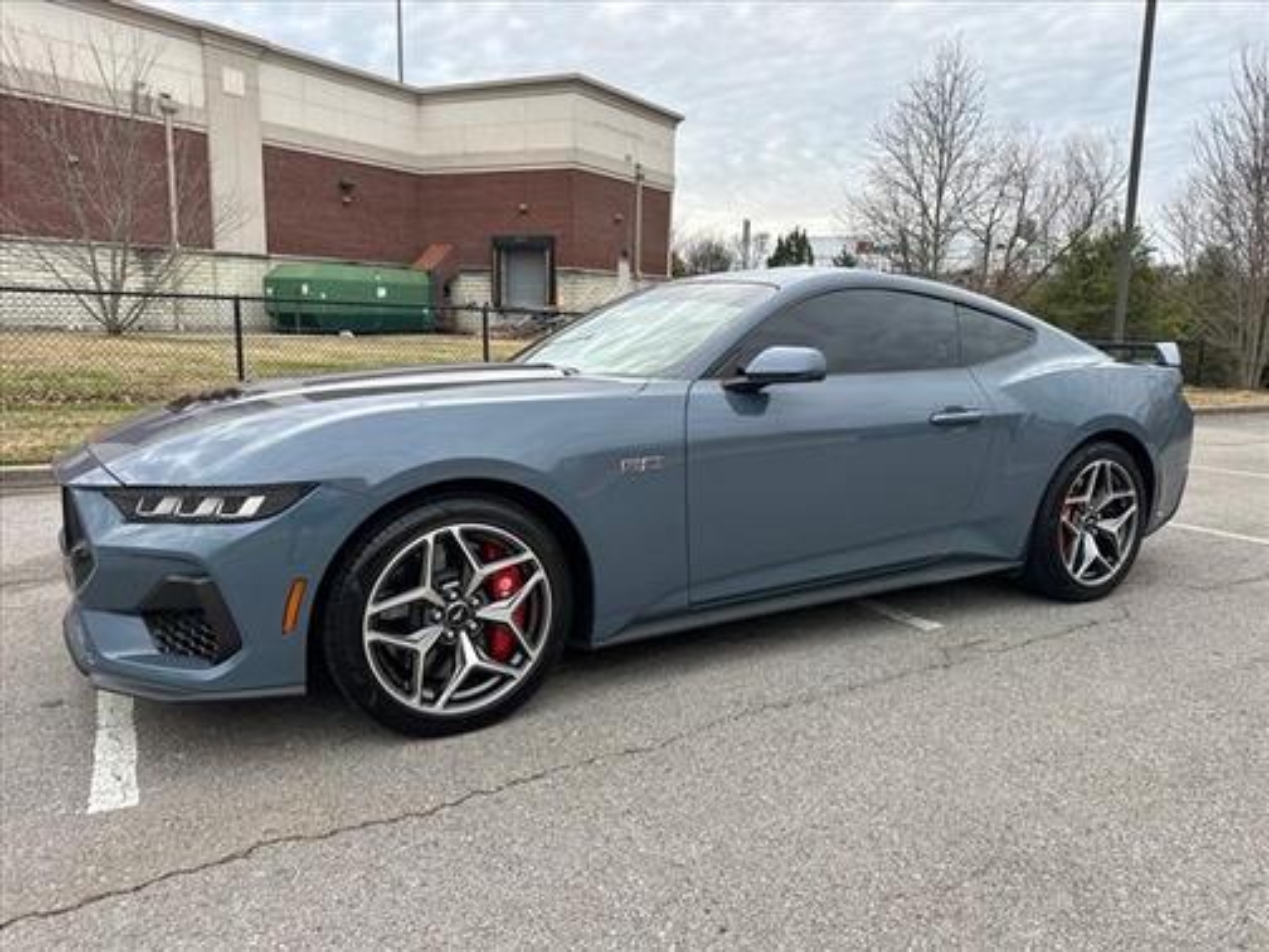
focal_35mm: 24
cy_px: 476
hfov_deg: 71.6
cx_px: 634
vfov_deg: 56.8
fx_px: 880
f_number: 1.78
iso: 80
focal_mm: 6.86
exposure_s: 1/421
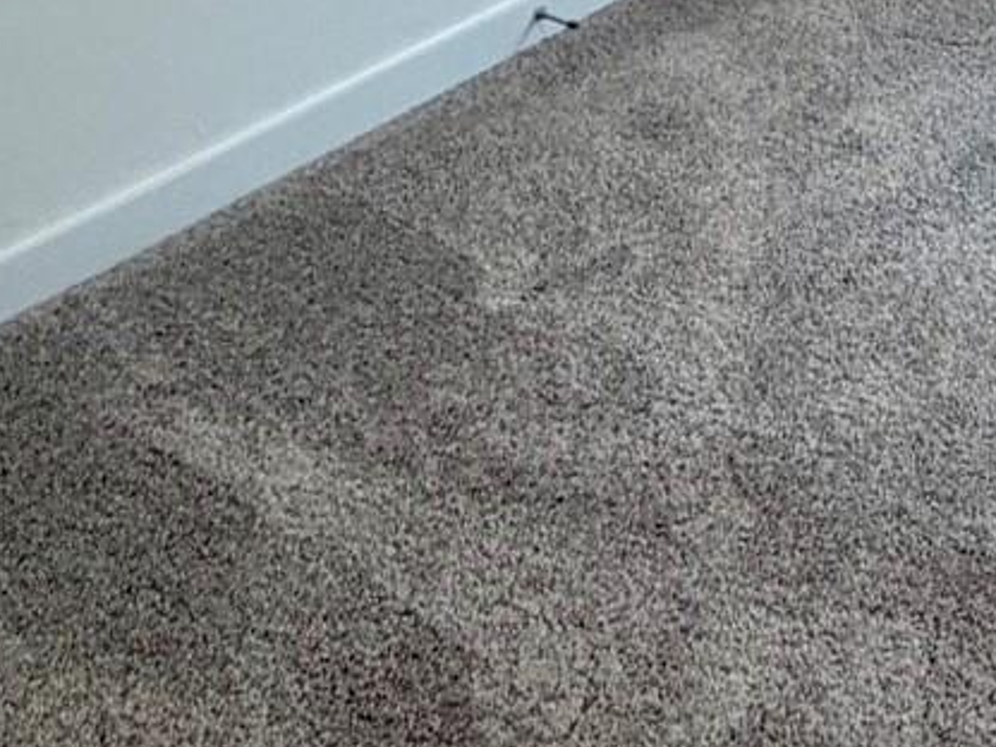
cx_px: 1322
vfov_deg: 19.5
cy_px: -251
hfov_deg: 24.3
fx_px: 1985
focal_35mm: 69
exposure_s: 1/120
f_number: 2.2
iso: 320
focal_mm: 2.22
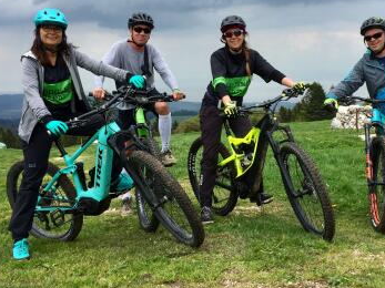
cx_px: 236
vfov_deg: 31.4
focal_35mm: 46
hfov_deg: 41.0
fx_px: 511
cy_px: 112
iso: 32
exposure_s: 1/706
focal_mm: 4.15
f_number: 2.2
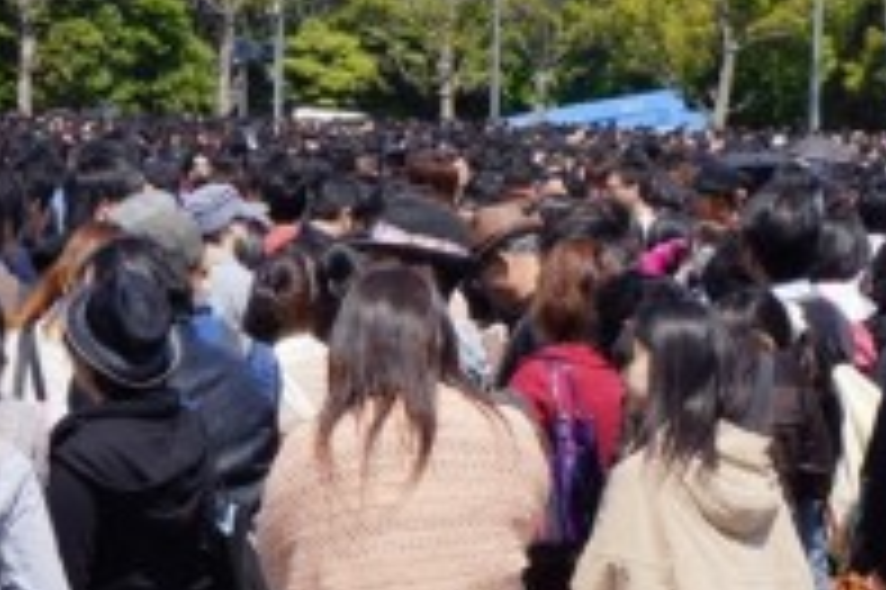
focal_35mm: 131
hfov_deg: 15.5
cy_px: 239
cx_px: 774
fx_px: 3221
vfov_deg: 10.4
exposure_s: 1/125
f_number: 13
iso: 100
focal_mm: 31
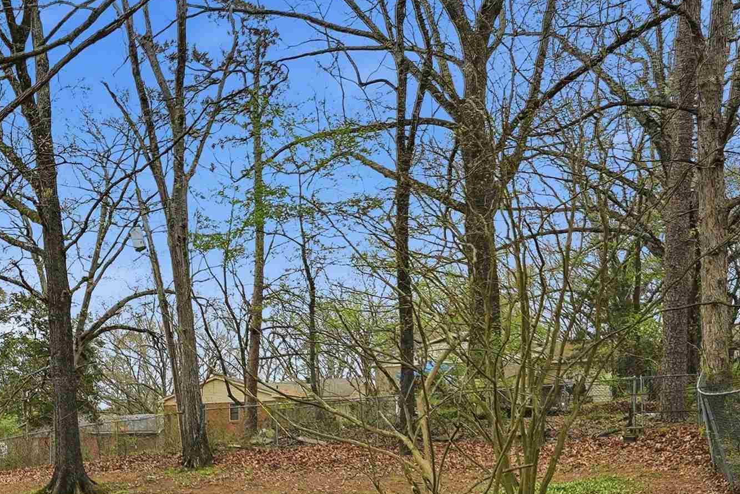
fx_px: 740
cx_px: 73
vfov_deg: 34.8
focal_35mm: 36
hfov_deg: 47.7
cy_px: 442
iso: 1600
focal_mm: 16
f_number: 6.3
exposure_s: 1/2000
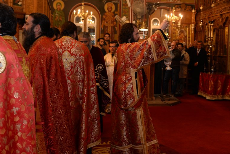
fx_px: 268
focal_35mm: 42
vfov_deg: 31.8
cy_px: 60
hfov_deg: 46.1
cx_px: 137
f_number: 4.5
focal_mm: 34
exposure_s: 1/50
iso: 800
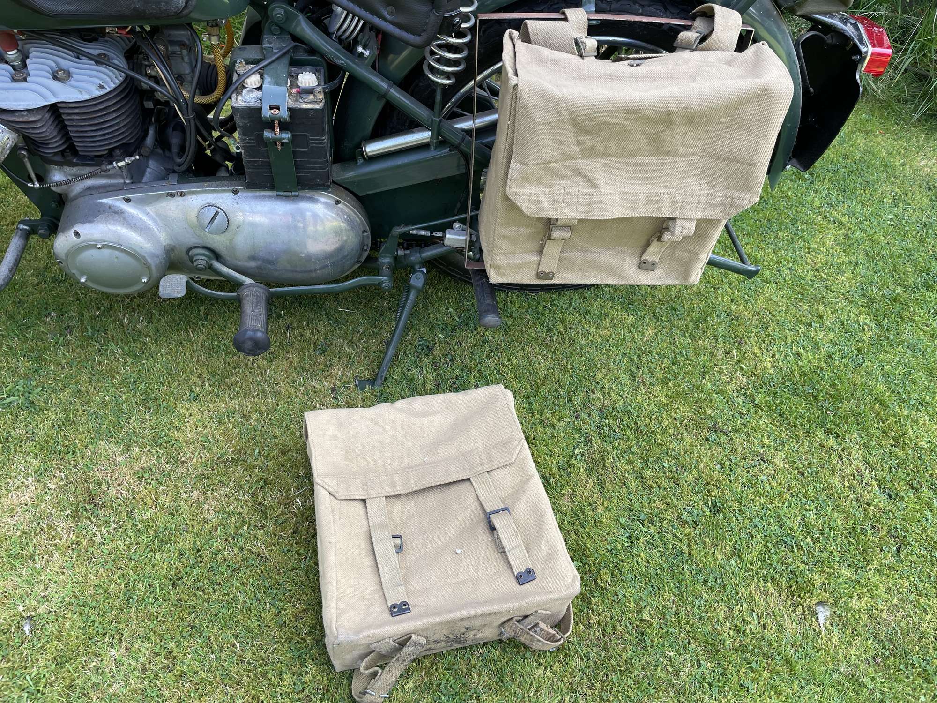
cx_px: 468
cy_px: 352
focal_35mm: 26
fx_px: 704
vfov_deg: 53.1
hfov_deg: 67.3
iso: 32
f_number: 1.6
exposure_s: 1/138
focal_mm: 4.2
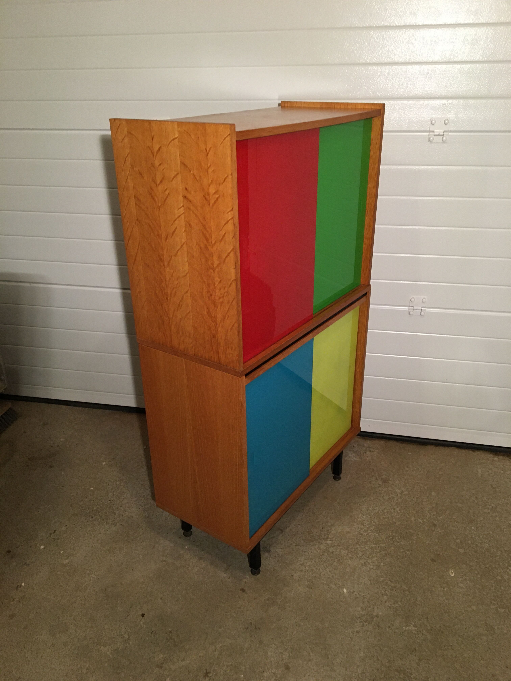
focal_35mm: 29
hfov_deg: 48.2
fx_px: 571
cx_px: 256
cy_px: 340
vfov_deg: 61.7
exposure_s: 1/33
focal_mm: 4.15
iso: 160
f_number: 2.2
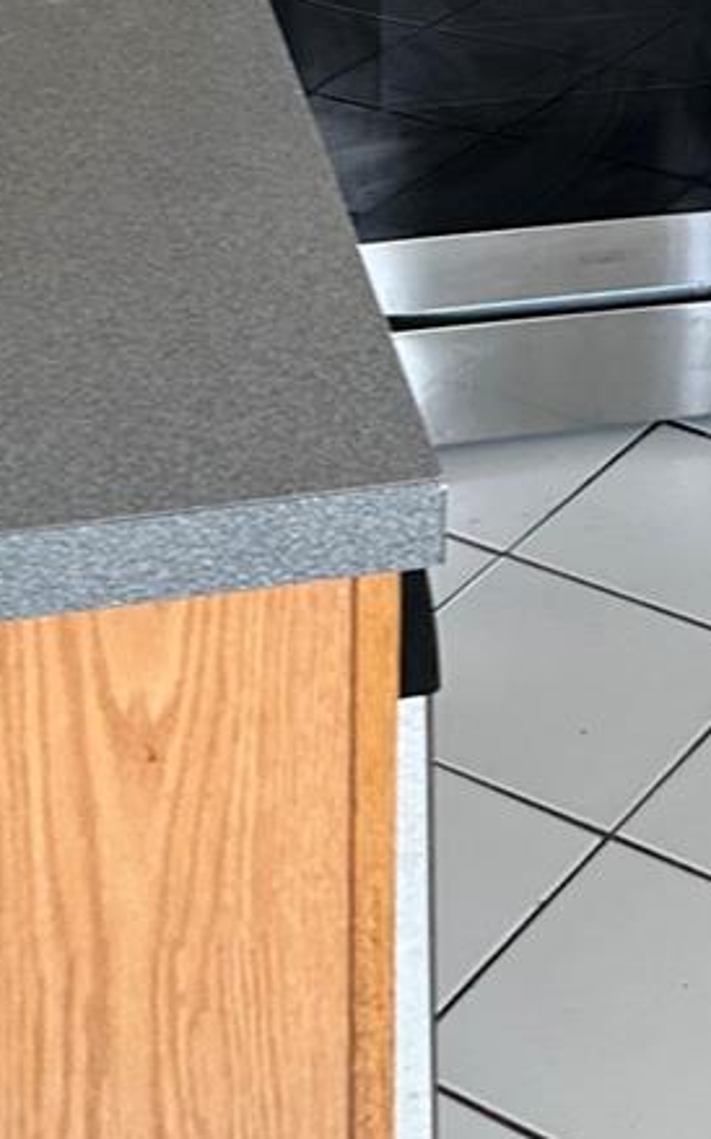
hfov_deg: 14.6
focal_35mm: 89
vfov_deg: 20.4
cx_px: 522
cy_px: -511
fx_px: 2762
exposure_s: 1/121
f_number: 1.78
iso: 125
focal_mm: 6.86
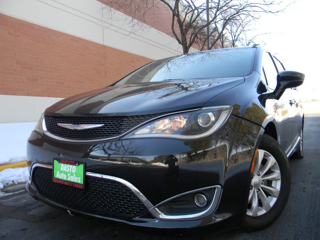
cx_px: 160
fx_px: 259
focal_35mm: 28
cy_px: 120
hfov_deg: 63.4
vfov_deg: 49.7
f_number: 3.5
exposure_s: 1/102
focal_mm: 5
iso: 80
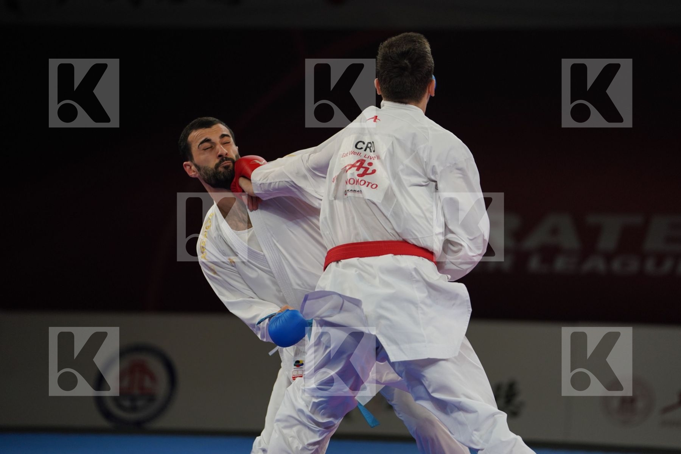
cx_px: 340
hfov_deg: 10.3
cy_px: 227
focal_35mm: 200
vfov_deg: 6.9
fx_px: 3783
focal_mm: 200
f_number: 2.8
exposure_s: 1/1000
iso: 1000
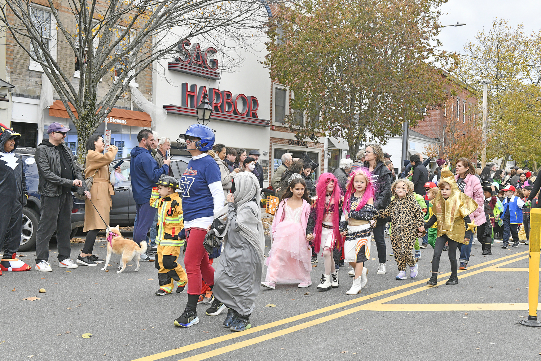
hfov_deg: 48.5
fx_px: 601
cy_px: 180
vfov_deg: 33.4
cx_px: 270
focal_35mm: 40
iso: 1600
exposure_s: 1/400
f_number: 10
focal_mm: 40
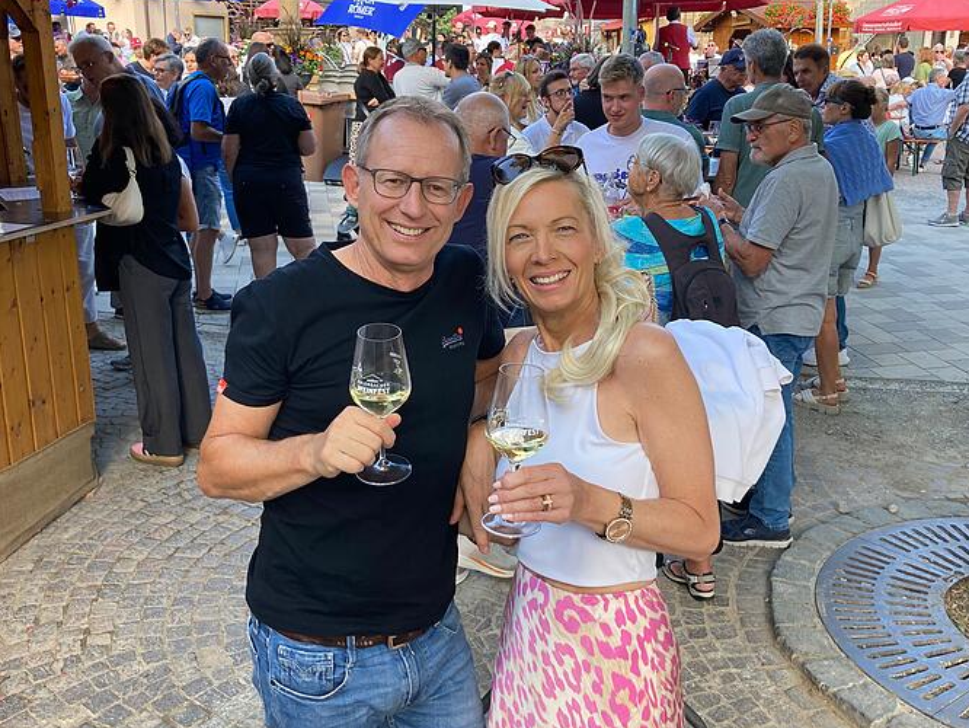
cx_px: 487
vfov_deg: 40.7
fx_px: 980
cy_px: 334
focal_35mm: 35
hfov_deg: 52.6
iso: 32
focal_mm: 3.99
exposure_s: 1/121
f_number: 1.8
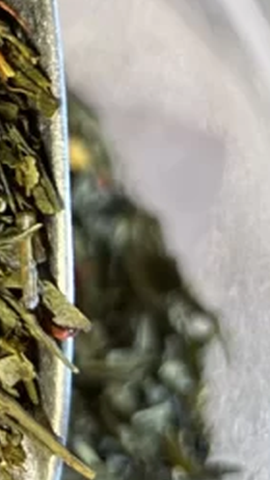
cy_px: 144
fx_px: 1197
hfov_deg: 12.0
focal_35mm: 94
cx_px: -183
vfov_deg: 22.6
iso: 160
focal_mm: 5.7
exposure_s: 1/60
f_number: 1.5
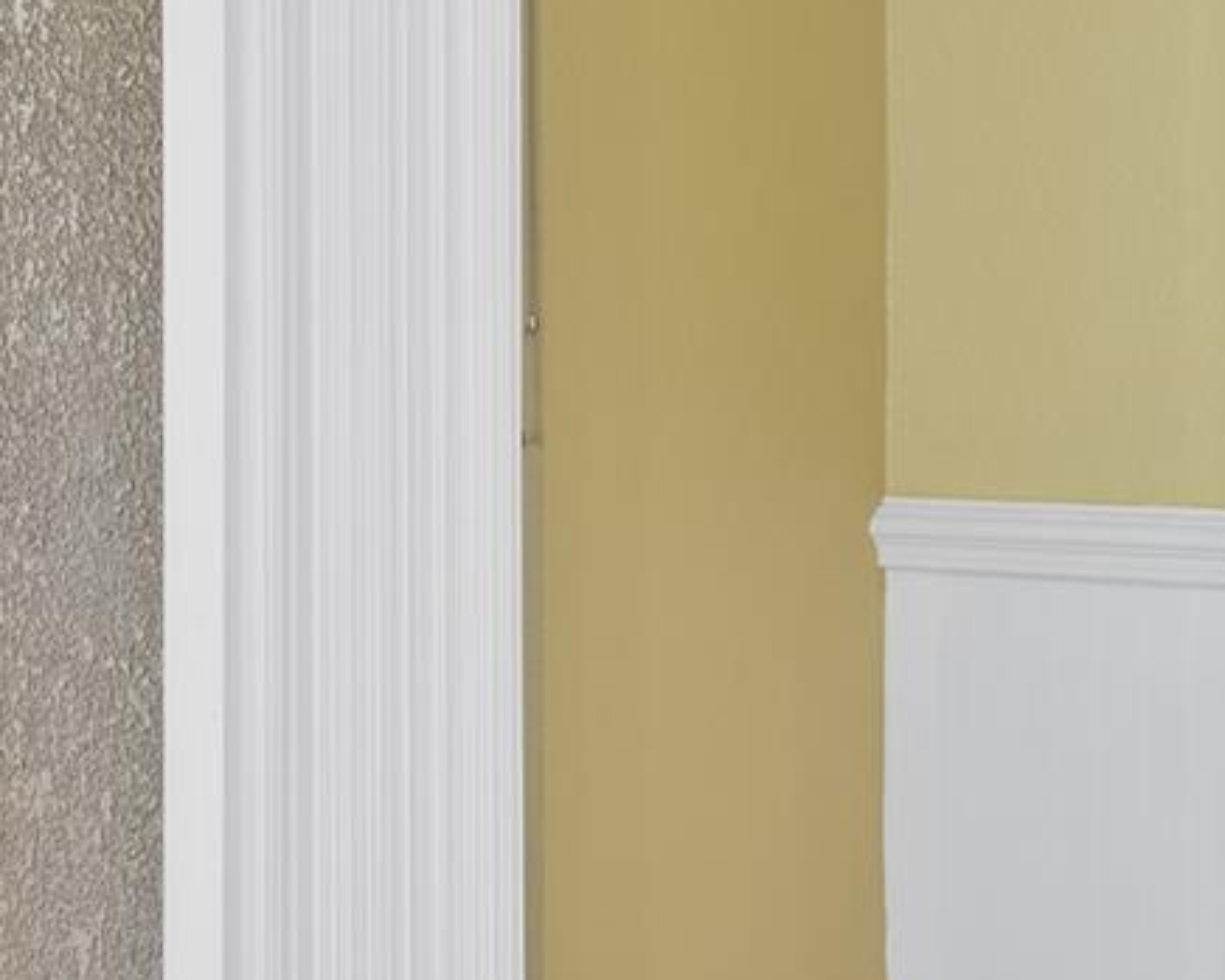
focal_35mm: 93
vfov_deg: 16.5
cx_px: -553
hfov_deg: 18.5
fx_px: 3372
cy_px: 359
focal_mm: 27
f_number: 8
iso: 320
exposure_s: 1/30
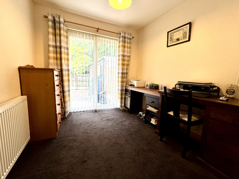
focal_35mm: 14
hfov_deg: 102.1
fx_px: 97
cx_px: 120
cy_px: 90
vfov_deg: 85.7
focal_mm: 2.22
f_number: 2.2
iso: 200
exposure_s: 1/100
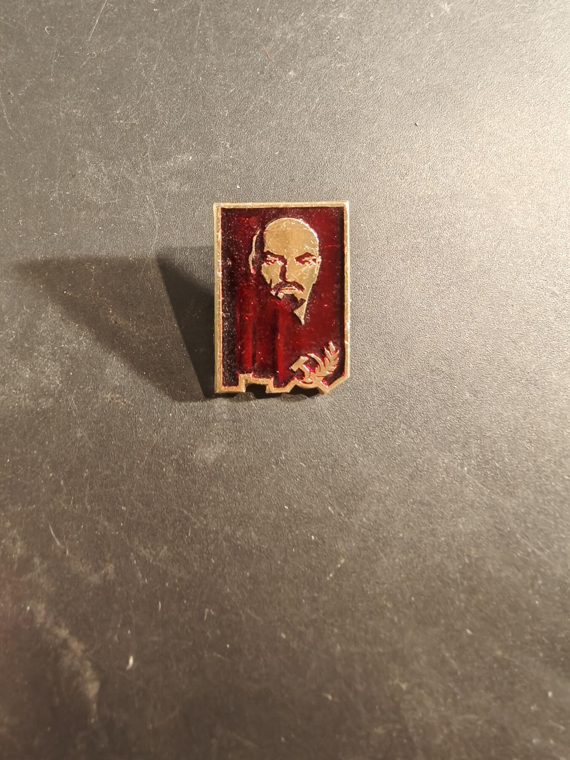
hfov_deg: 58.9
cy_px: 380
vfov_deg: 73.9
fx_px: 505
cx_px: 285
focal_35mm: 23
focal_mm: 2.32
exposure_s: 1/40.9
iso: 1000
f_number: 2
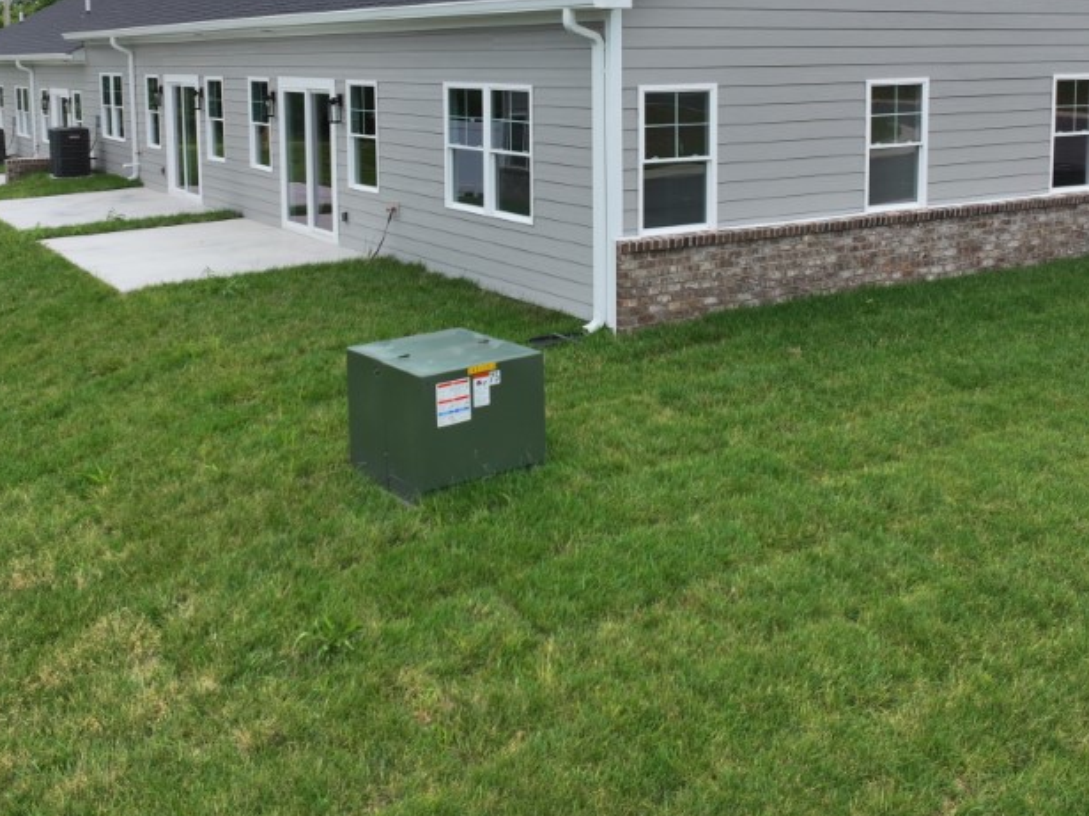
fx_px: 1258
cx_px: 546
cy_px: 193
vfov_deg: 35.1
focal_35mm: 40
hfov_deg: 46.8
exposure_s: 1/800
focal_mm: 12.29
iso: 150
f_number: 2.8
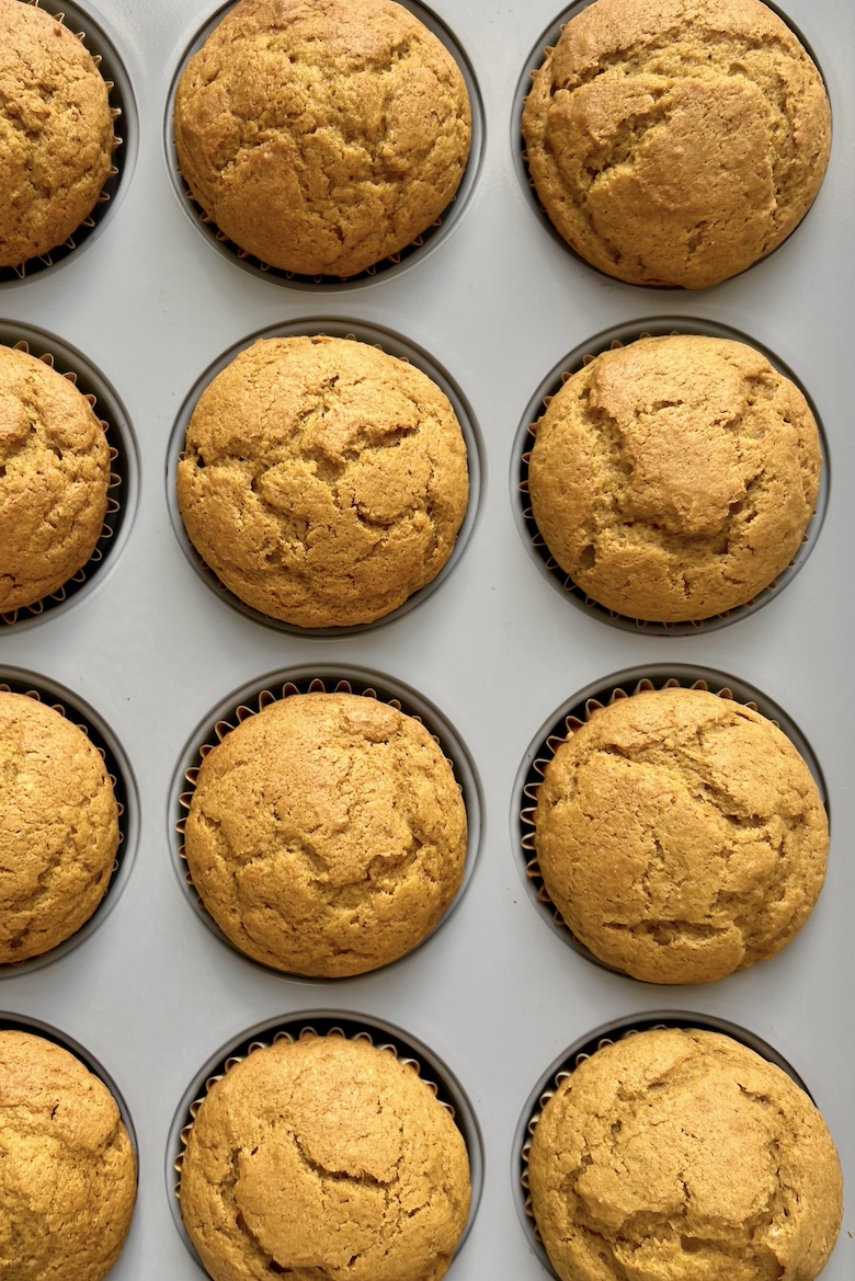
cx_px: 323
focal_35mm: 37
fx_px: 1317
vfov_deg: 51.9
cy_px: 655
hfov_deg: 35.8
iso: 50
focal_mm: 5.7
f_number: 1.5
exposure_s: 1/121
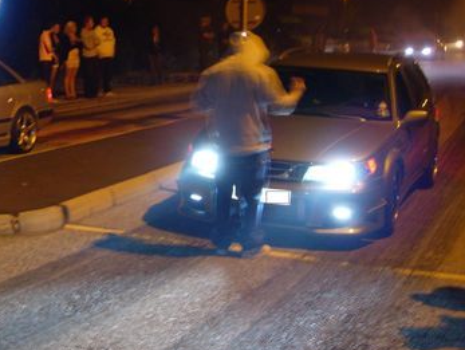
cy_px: 130
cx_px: 59
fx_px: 941
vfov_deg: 21.0
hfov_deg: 26.9
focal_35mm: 70
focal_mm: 7.8
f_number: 2.8
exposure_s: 1/2.5
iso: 79
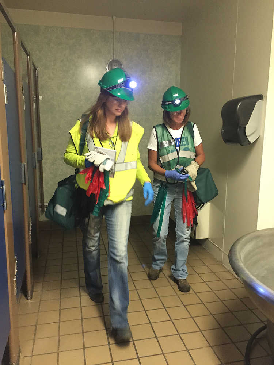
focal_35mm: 29
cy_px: 182
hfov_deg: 48.2
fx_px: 306
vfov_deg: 61.7
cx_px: 137
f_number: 2.2
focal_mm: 4.15
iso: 250
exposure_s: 1/15
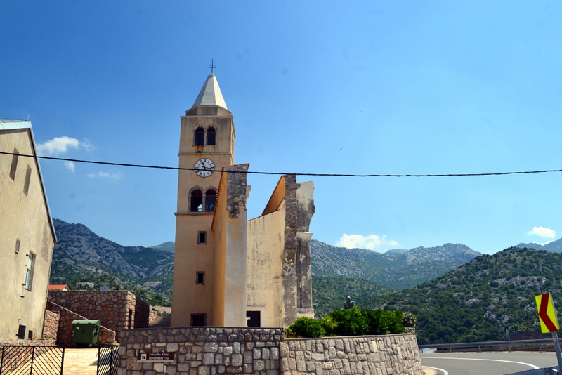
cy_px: 188
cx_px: 281
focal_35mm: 30
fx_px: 468
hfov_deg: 61.9
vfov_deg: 43.6
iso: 280
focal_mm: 20
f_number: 11
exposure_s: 1/500
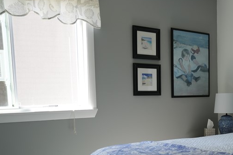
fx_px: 337
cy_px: 147
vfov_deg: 25.0
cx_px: 218
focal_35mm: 52
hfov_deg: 35.5
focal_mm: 24
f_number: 4
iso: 400
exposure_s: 1/160
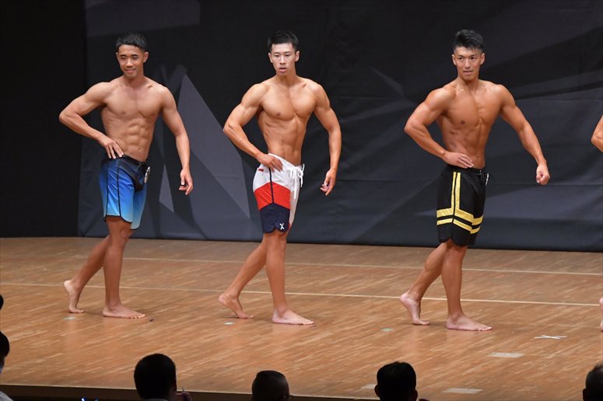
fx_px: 4018
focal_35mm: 240
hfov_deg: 8.6
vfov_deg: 5.7
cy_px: 200
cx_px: 302
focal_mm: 160
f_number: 5.6
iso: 6400
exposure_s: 1/400
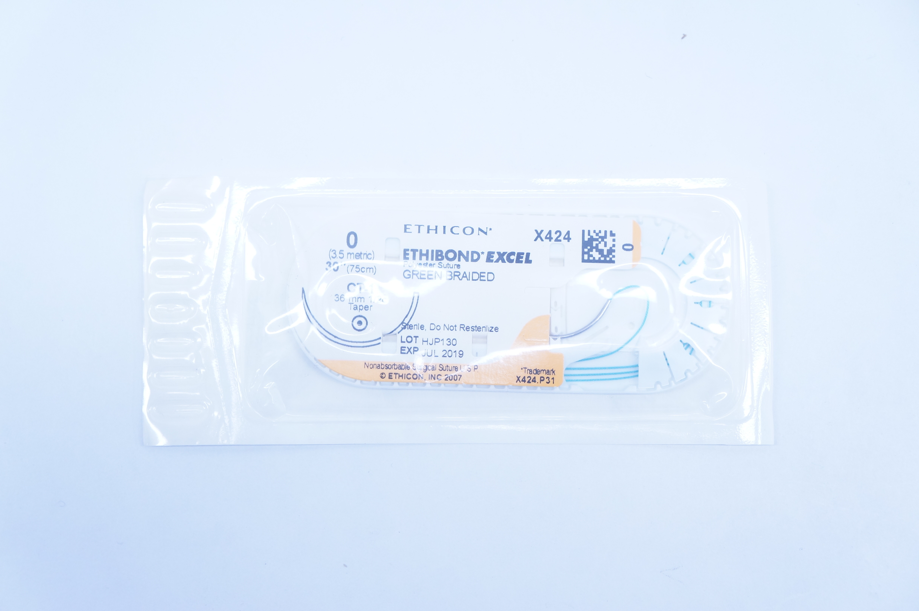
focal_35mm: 54
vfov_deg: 25.0
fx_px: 1377
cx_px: 460
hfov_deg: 36.9
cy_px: 306
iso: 800
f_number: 5.6
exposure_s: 1/160
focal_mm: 36
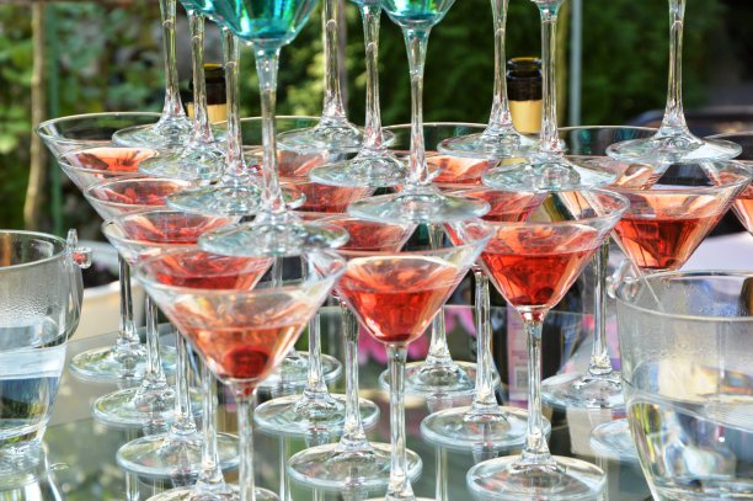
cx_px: 376
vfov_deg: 10.7
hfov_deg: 16.1
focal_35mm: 128
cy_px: 250
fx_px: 2665
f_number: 8
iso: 180
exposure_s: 1/60
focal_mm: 85
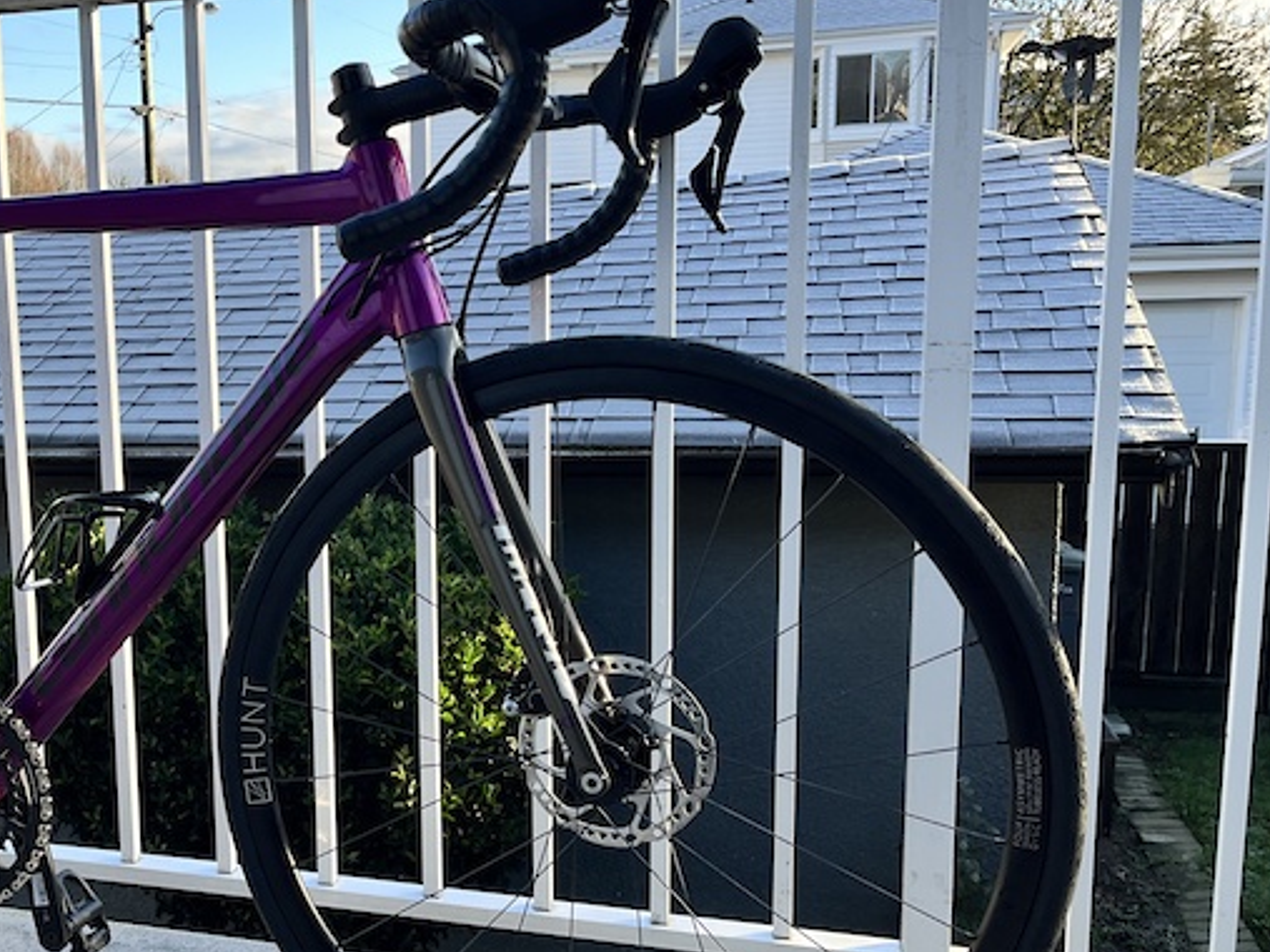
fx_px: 1504
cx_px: 306
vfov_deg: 35.1
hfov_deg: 44.2
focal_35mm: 41
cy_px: 516
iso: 50
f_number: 1.6
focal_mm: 5.1
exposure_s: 1/550
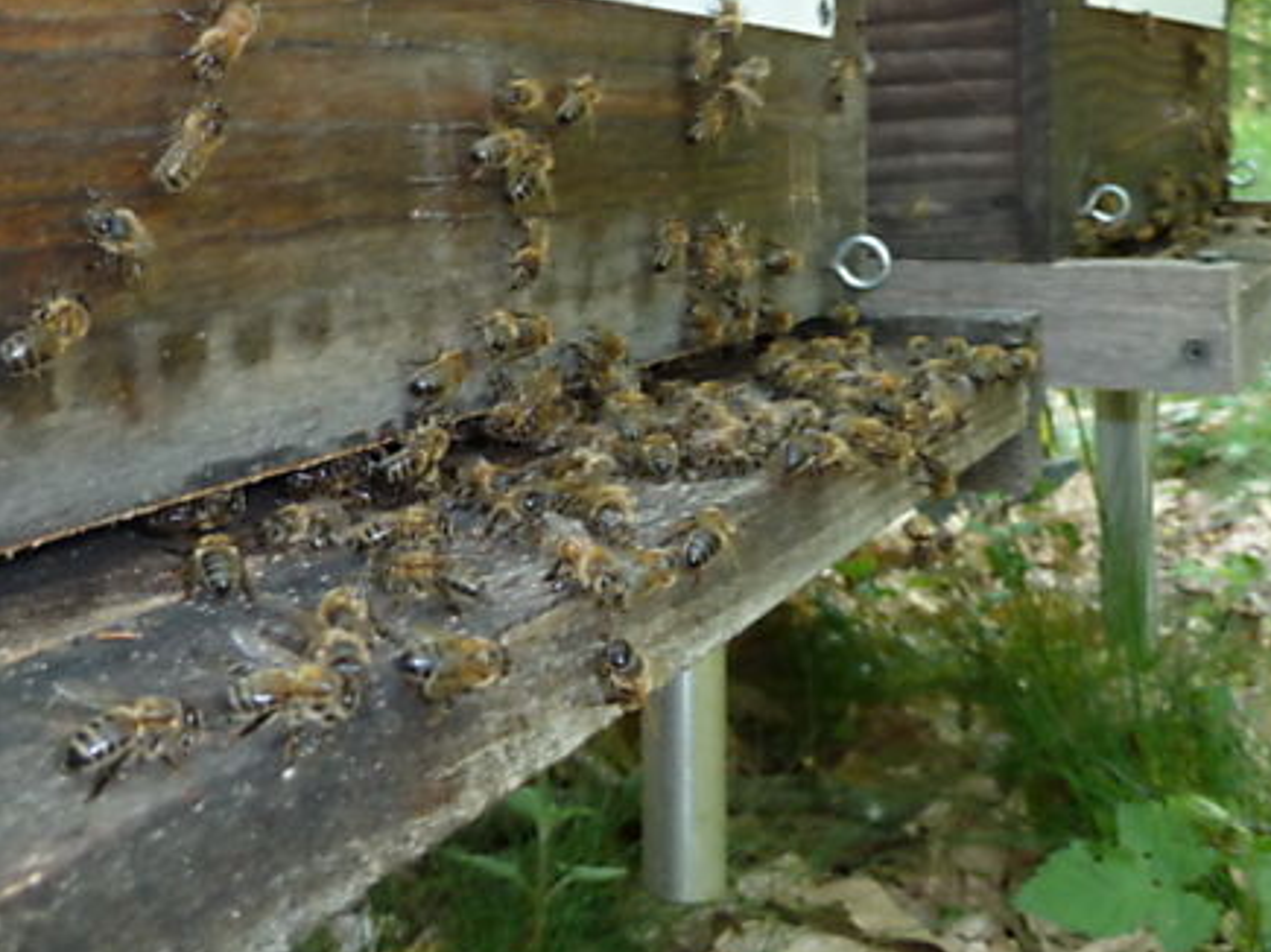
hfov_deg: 40.9
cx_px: 462
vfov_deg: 30.6
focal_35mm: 46
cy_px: 161
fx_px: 1689
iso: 125
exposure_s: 1/30
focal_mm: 4.1
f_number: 3.3
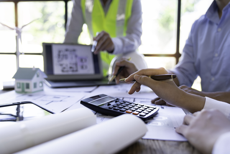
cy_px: 77
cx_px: 115
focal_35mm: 34
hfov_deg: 55.8
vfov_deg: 38.9
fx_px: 217
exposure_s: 1/125
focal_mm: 34
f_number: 2.8
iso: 250
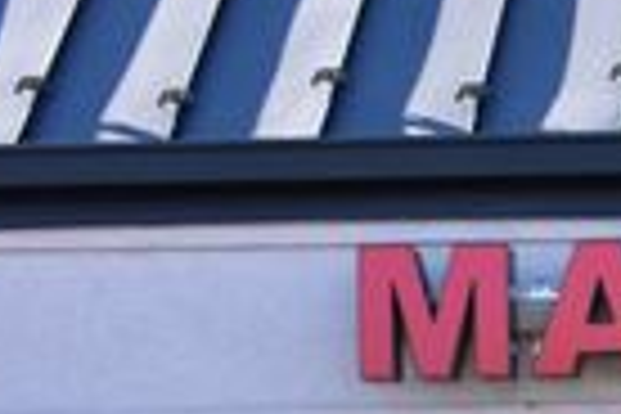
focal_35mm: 195
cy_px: 814
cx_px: 1372
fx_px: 3363
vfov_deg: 6.8
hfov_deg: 9.6
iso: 400
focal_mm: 28
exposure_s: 1/200
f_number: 10
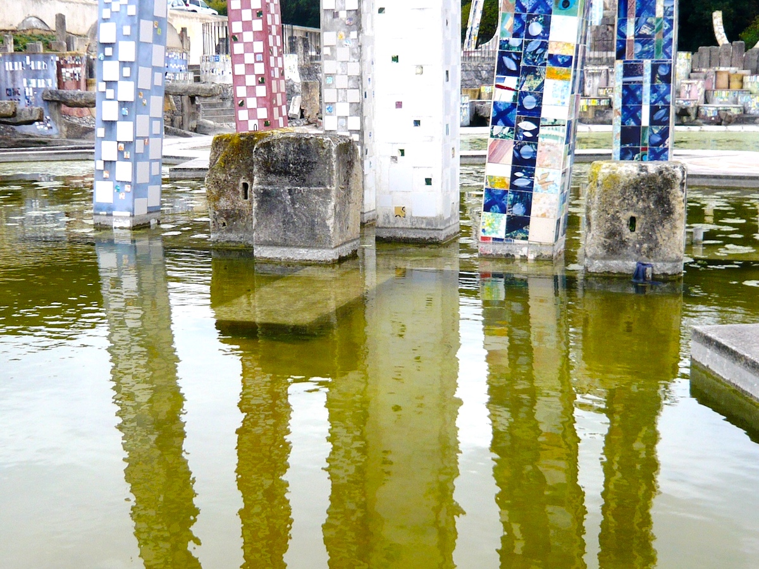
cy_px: 284
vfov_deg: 30.3
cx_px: 380
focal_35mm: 48
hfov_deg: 39.7
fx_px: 1052
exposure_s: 1/320
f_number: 3
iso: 100
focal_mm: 5.2
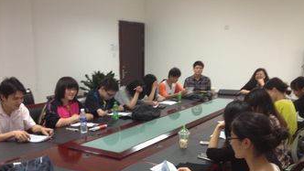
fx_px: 371
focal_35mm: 46
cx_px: 145
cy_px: 125
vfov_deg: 25.7
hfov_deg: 44.6
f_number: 2.4
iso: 125
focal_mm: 4.28
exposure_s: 1/20
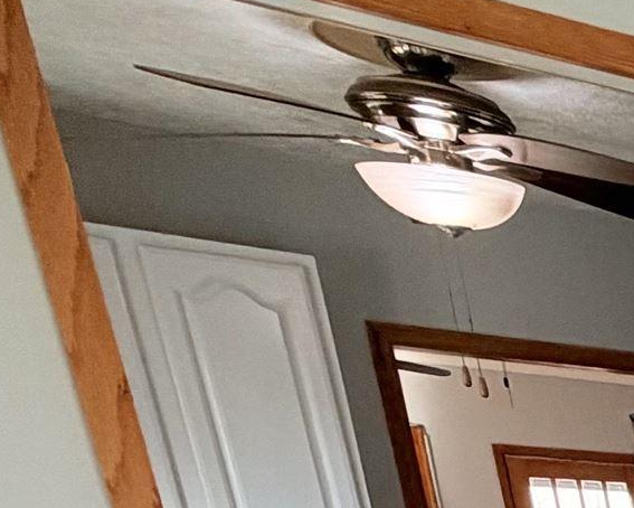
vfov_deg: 15.5
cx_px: 1494
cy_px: 1082
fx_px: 1389
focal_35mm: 74
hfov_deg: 15.3
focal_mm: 2.22
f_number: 2.2
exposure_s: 1/120
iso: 64
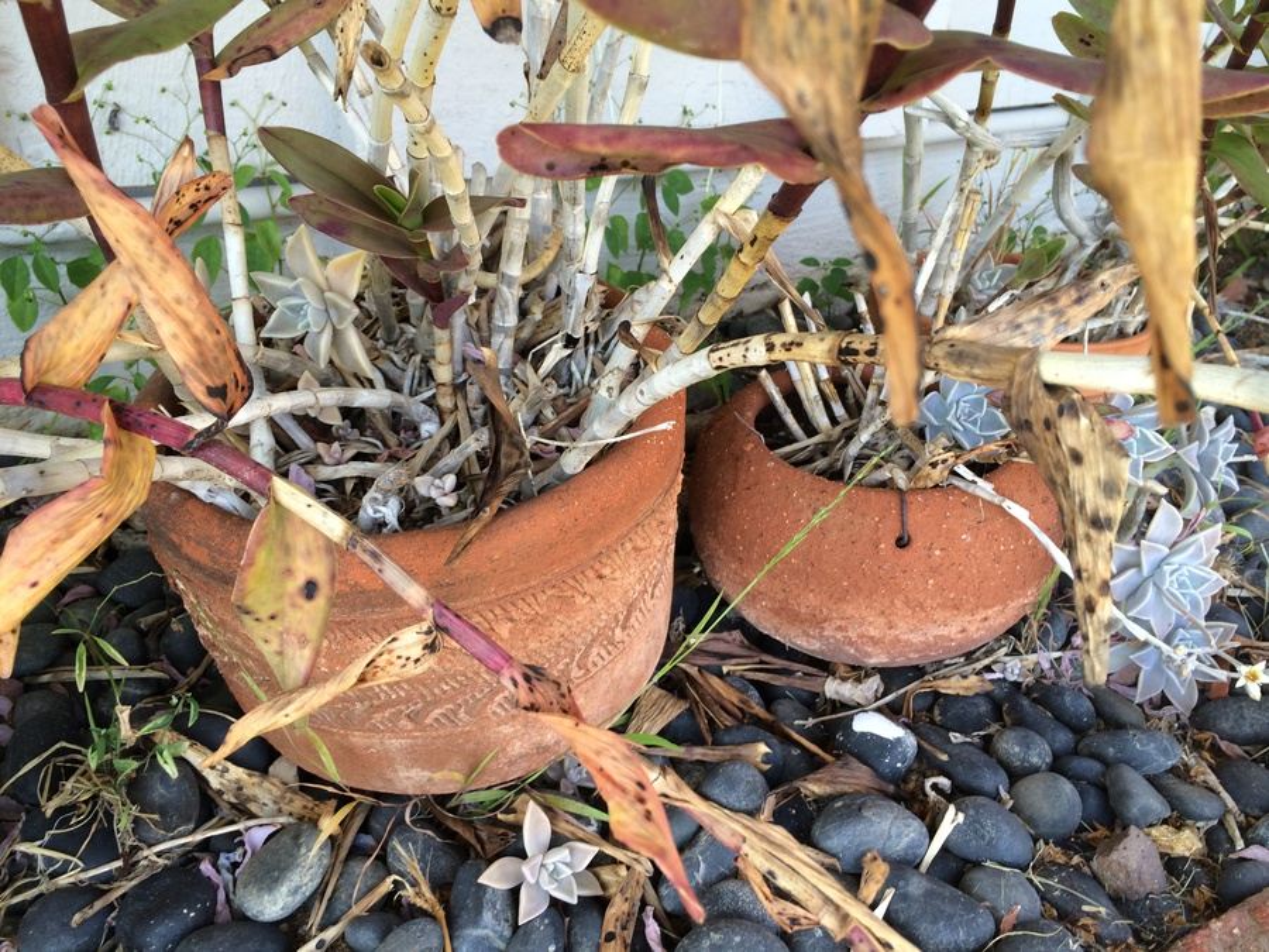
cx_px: 634
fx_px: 1100
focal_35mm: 30
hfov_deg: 60.0
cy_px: 476
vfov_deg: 46.8
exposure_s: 1/120
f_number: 2.2
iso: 50
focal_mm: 4.12
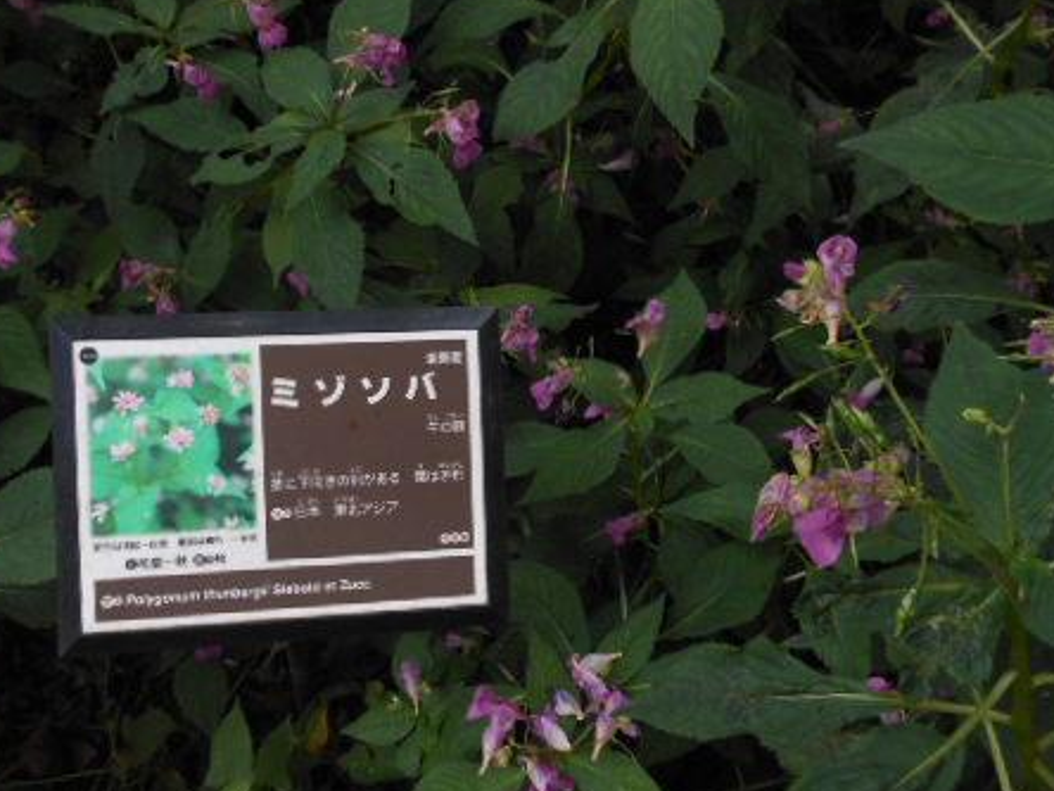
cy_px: 311
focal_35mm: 36
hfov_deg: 51.3
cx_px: 499
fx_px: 1096
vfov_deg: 39.5
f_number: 3.2
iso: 125
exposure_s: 1/30
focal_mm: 4.5
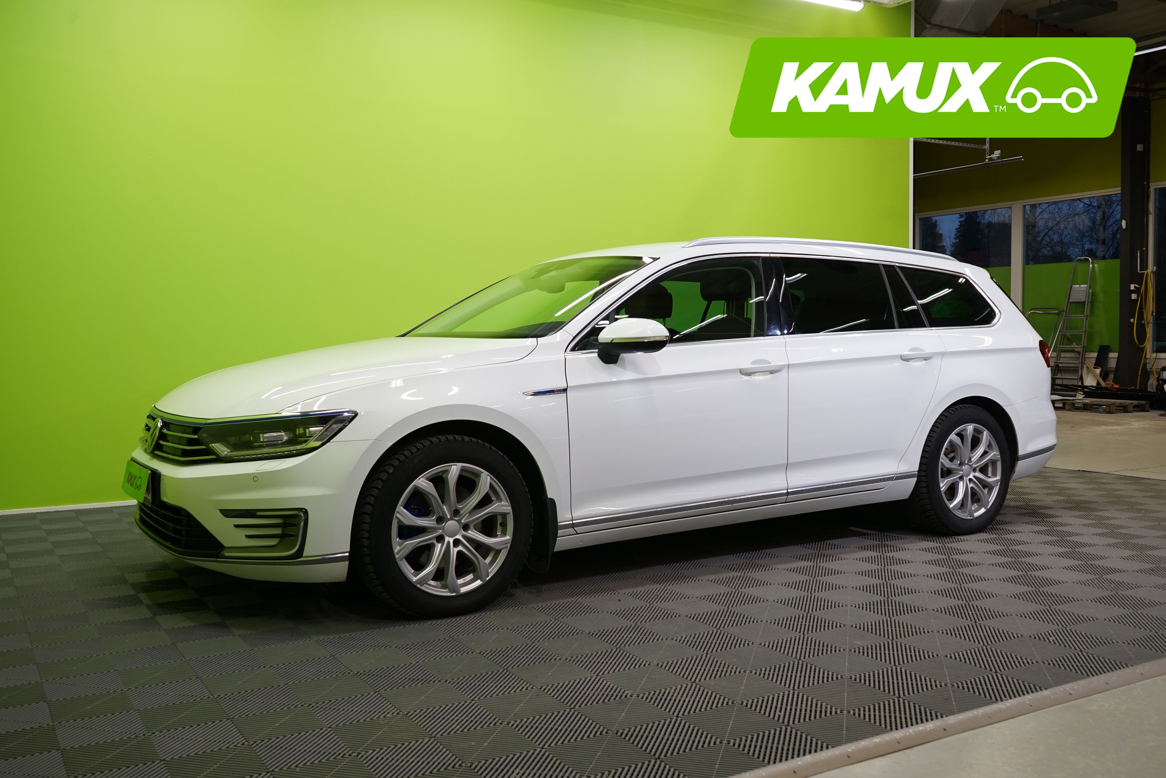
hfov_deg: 57.2
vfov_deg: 40.0
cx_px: 583
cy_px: 389
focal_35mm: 33
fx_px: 1069
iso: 500
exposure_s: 1/30
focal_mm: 33
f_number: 6.3
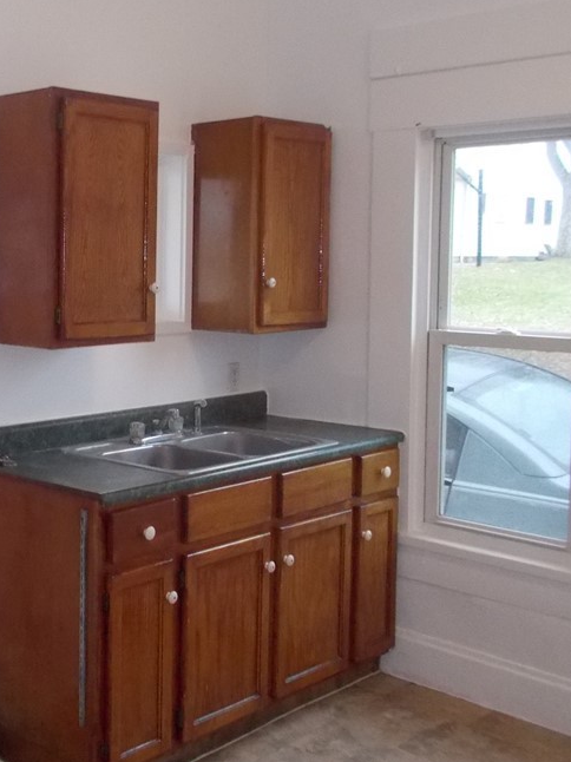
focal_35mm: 46
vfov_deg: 41.1
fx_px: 1012
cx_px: 51
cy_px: 324
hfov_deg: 30.1
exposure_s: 1/30
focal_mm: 4.1
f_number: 3.3
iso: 400
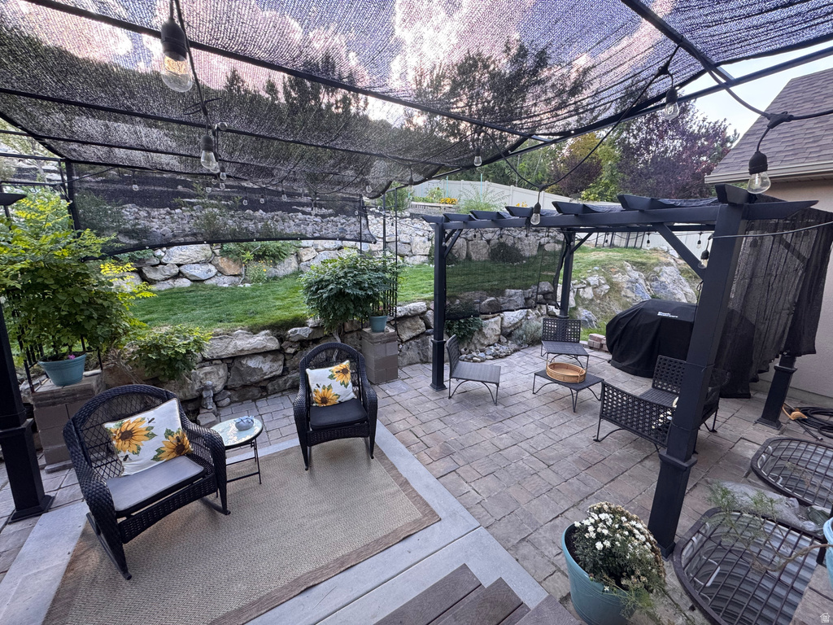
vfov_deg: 85.7
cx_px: 416
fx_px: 337
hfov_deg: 102.1
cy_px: 312
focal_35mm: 14
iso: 160
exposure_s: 1/120
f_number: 2.2
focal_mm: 2.22
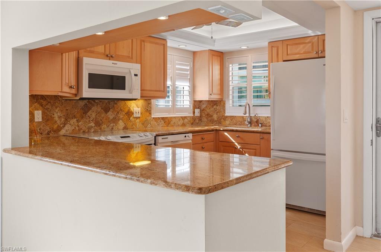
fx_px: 317
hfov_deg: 62.0
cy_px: 126
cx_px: 190
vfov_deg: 43.5
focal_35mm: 30
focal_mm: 20
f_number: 8
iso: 200
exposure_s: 1/13
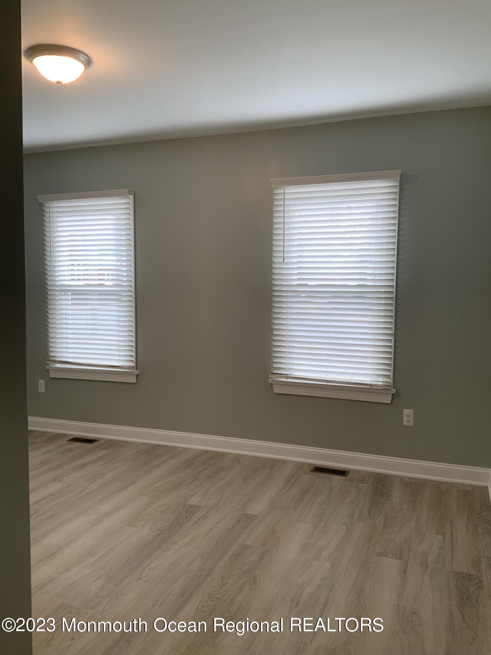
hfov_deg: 48.2
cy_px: 328
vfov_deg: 61.7
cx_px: 246
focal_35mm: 29
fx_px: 548
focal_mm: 3
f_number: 1.8
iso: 64
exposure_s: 1/120
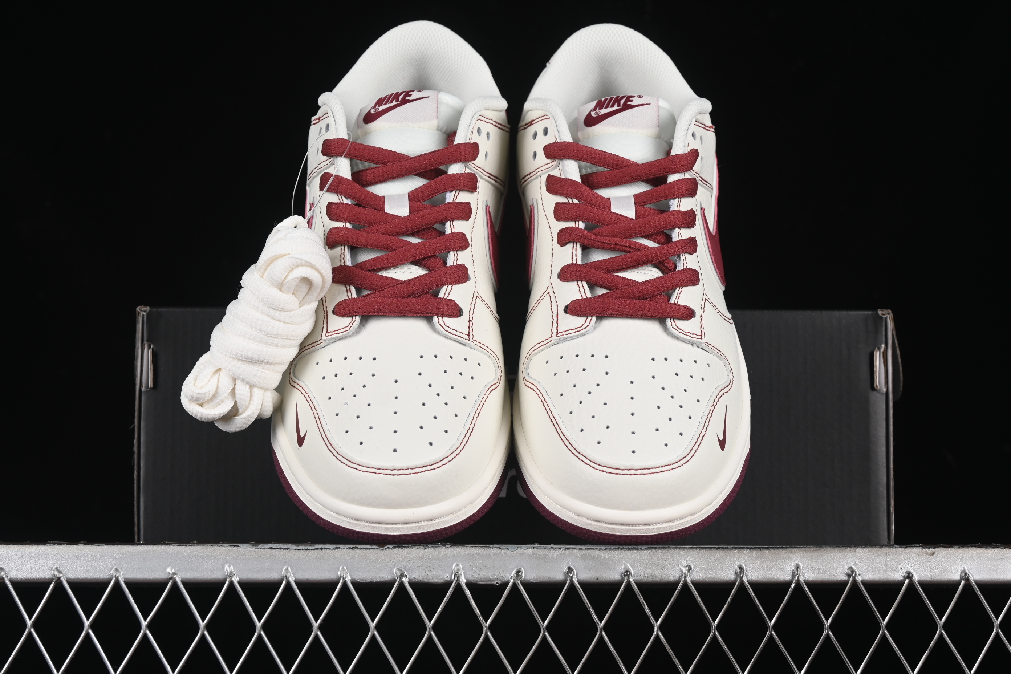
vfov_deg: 18.2
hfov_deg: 27.0
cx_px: 506
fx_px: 2106
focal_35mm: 75
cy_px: 337
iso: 160
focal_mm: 50
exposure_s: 1/80
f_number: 8
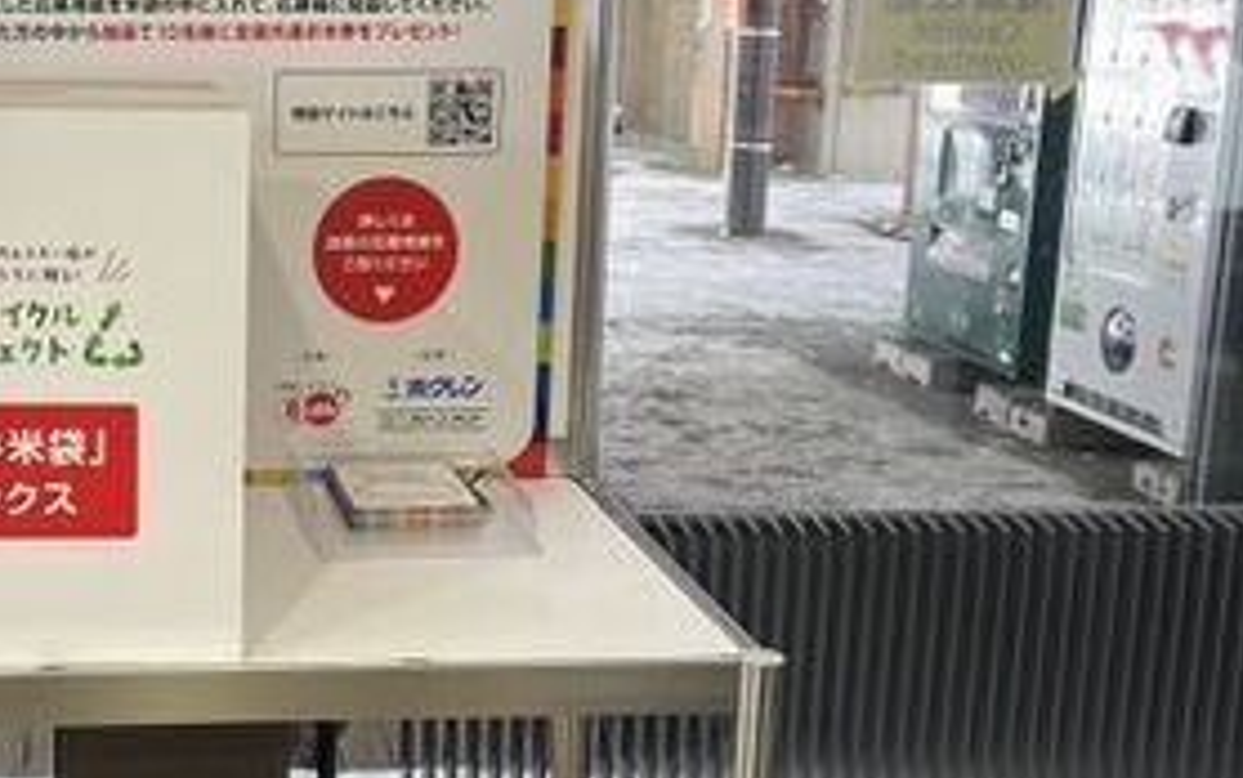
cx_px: 190
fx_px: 1932
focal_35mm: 57
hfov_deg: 34.2
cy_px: 458
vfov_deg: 22.7
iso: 50
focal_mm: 5.1
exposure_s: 1/121
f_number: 1.6
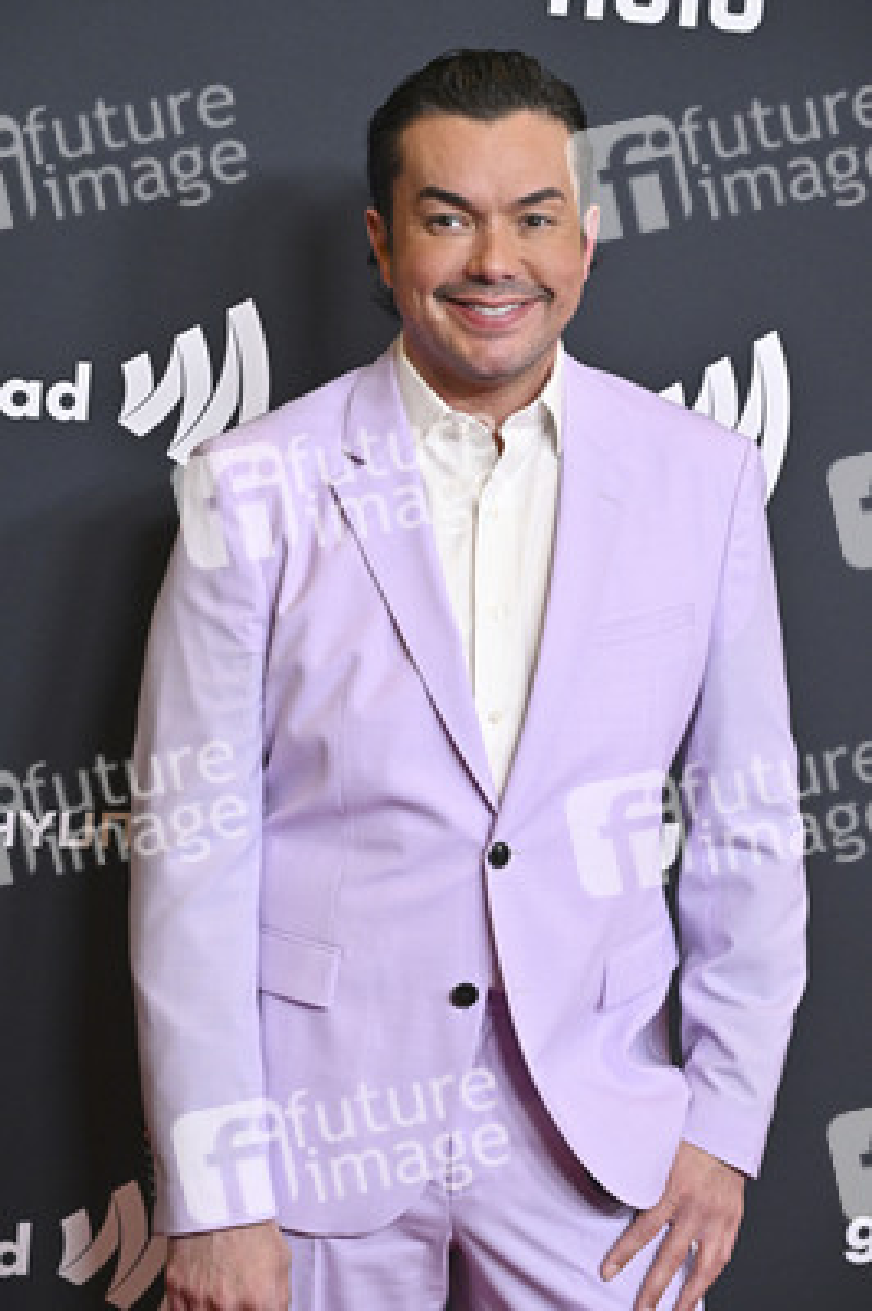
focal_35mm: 81
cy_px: 656
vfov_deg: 25.1
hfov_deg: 16.8
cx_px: 436
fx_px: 2948
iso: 4000
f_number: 5.6
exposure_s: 1/250
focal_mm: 81
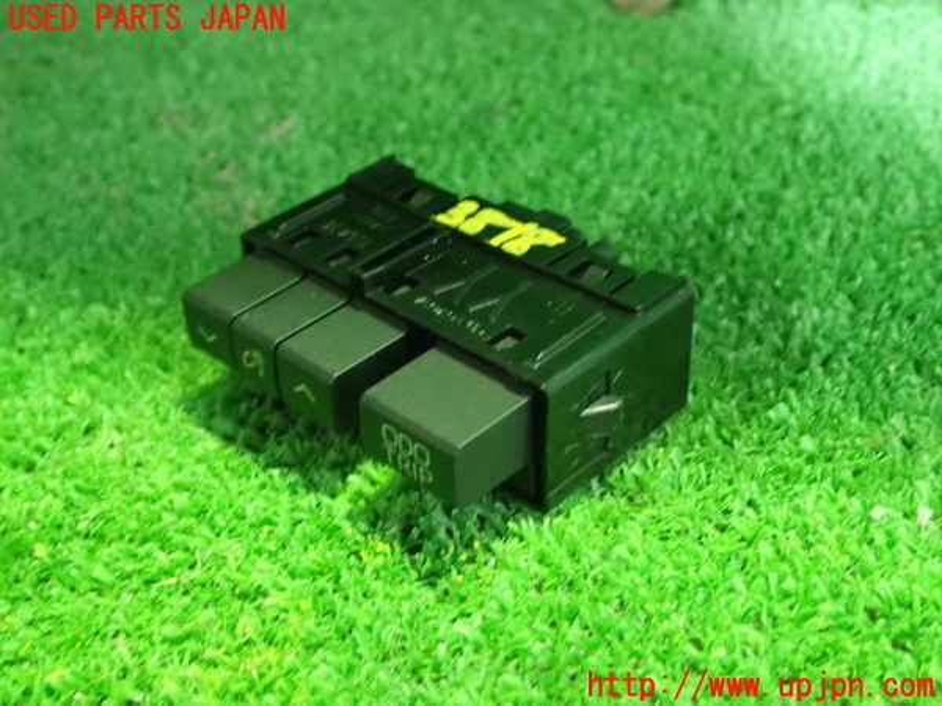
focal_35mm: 47
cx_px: 471
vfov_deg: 30.9
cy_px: 353
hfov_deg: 40.4
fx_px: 1279
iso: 1250
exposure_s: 1/13
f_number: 3.1
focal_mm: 8.4
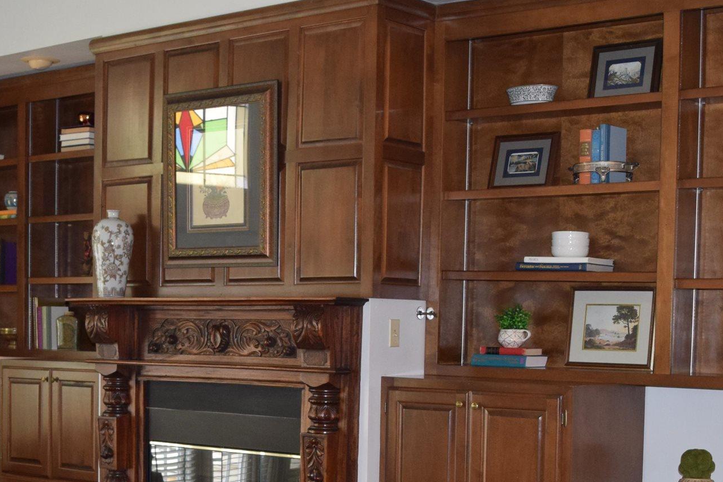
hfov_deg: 30.8
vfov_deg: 20.5
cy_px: 425
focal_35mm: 65
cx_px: 261
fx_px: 1305
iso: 800
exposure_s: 1/100
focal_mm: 18
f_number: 5
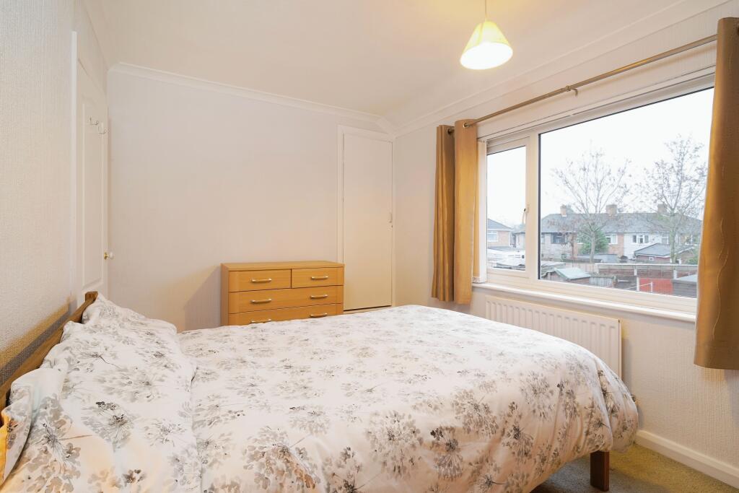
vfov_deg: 73.8
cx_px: 370
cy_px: 246
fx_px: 328
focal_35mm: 16
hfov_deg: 96.7
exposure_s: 1/1.25
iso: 125
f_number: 8
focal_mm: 16
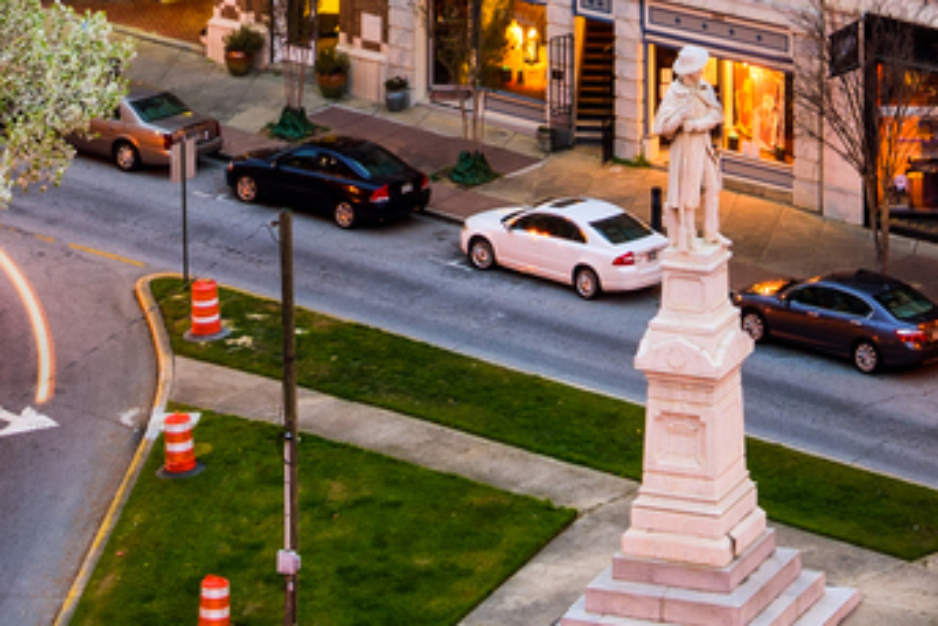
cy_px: -1255
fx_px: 6125
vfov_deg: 5.5
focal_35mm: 235
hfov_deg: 8.7
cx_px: 1030
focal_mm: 38
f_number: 11
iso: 64
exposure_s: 20
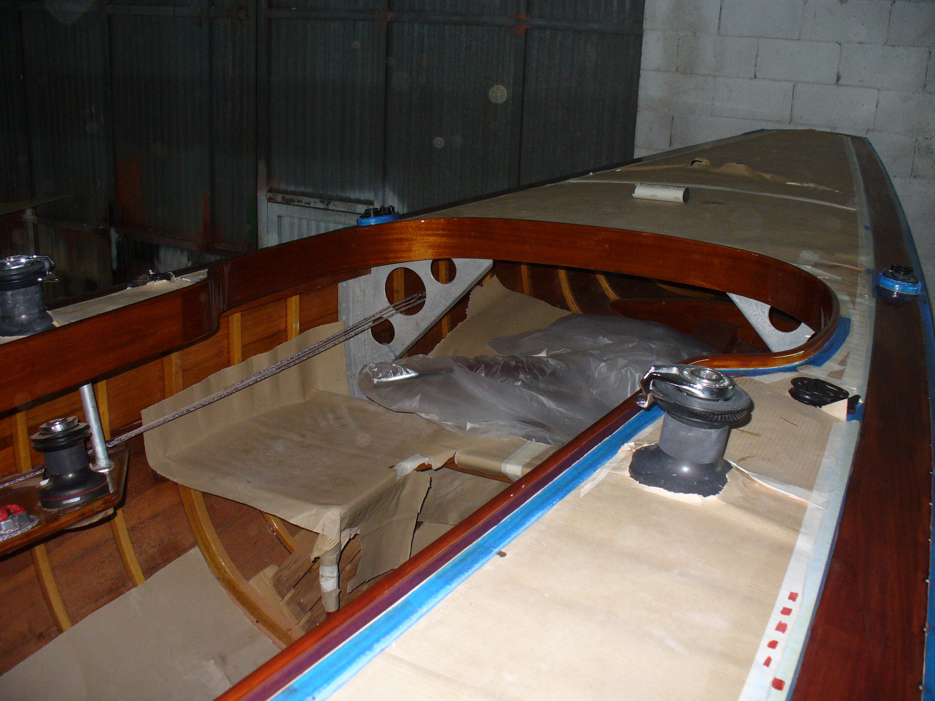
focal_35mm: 37
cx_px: 468
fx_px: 999
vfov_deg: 38.7
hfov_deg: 50.1
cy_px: 350
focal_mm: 6.1
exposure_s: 1/60
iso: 150
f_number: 2.8
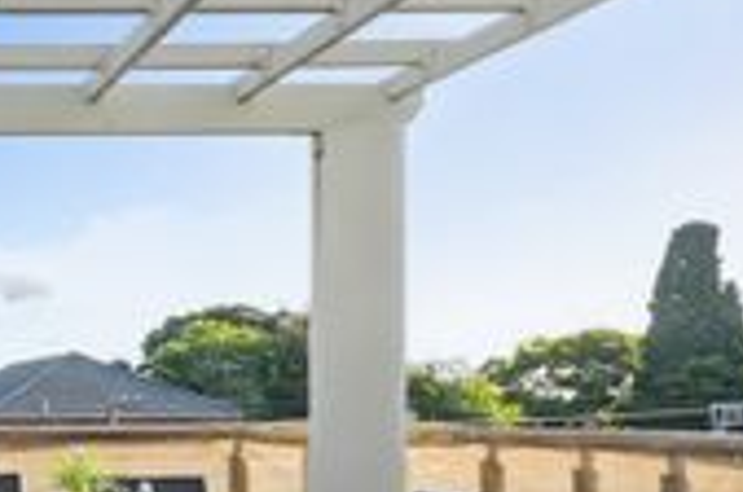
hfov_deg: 35.3
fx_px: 803
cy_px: 420
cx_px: -207
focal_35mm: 39
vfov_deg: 32.8
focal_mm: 14
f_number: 11
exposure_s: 1/100
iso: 200
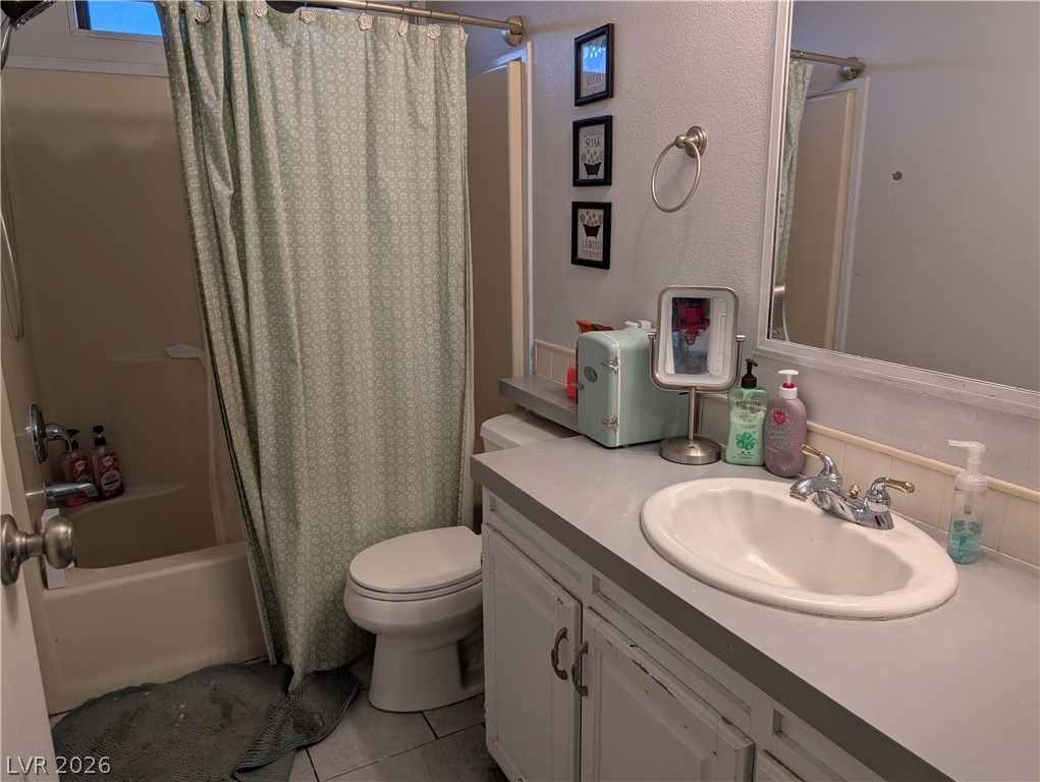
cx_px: 520
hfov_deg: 71.5
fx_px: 722
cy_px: 391
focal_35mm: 24
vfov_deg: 56.9
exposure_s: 1/180
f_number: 1.68
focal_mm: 6.9
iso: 21
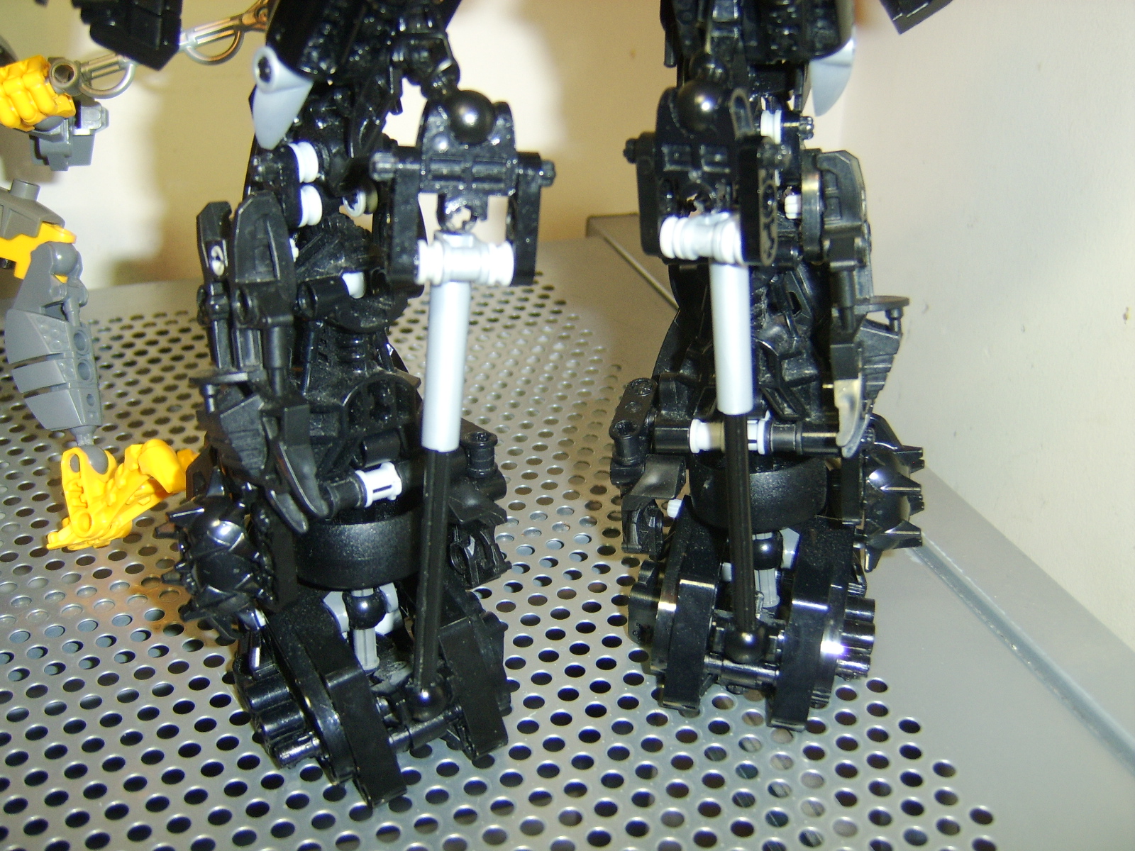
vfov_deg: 45.4
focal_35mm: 31
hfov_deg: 58.4
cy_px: 426
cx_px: 568
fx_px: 1016
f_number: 2.7
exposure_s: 1/30
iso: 141
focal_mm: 8.13
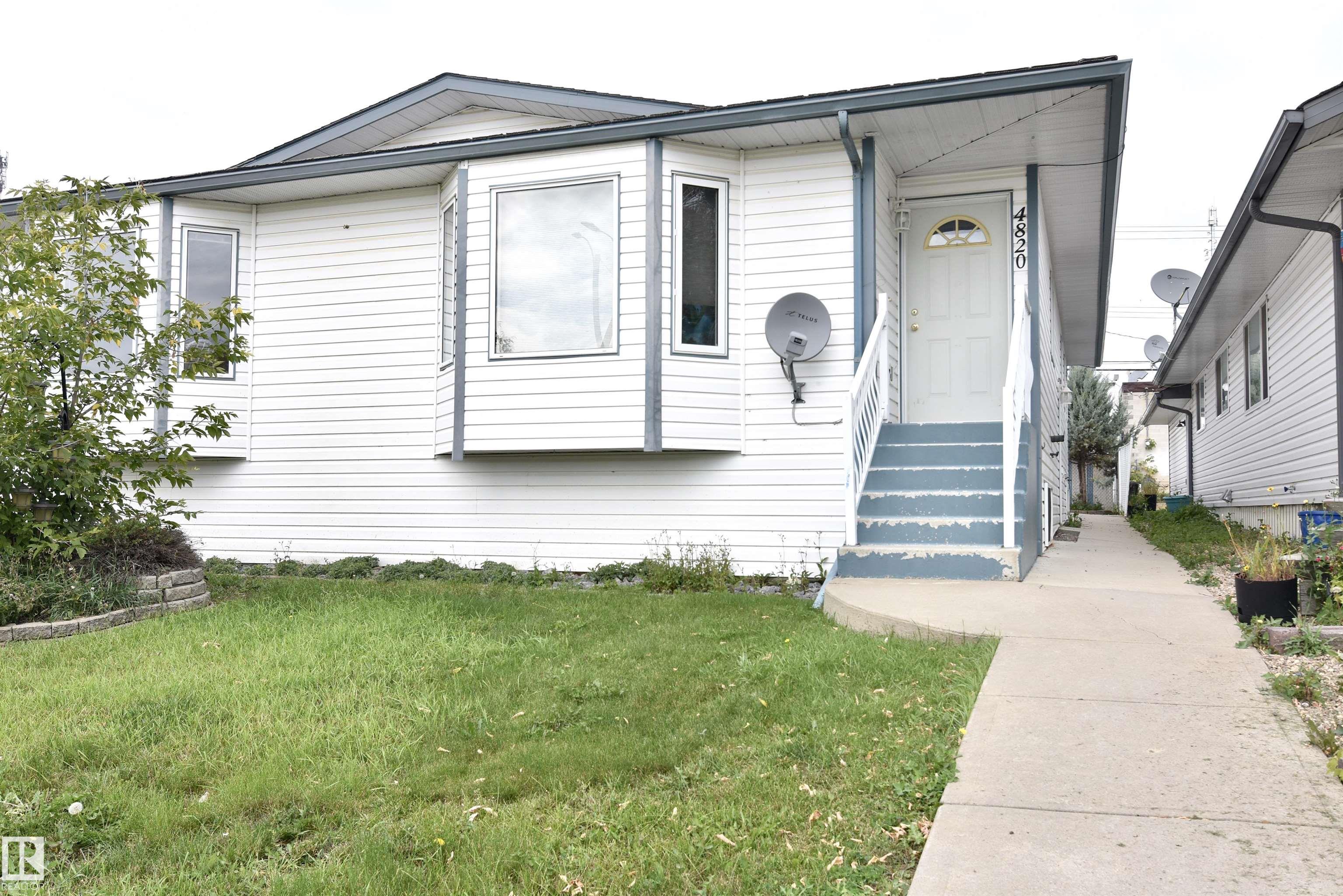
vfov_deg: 43.6
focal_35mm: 30
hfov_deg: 61.9
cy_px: 448
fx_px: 1119
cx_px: 672
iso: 280
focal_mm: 20
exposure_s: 1/500
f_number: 8
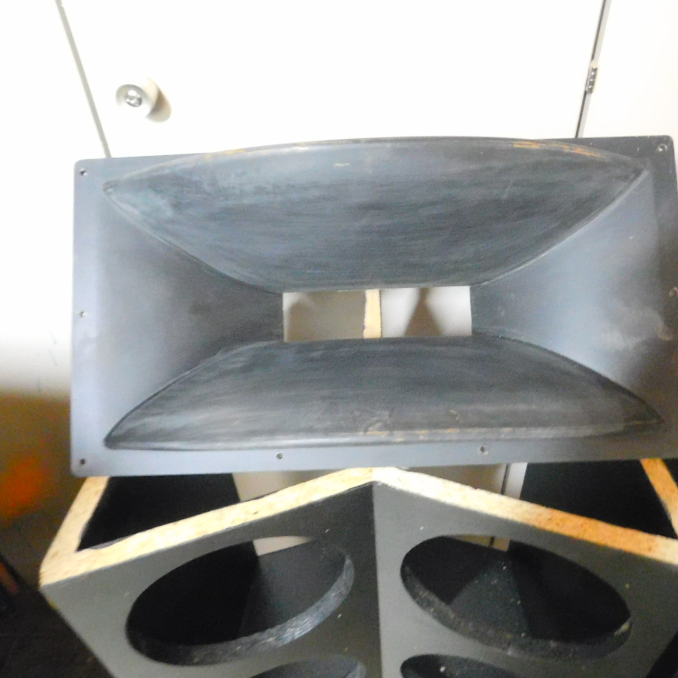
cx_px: 366
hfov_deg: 57.2
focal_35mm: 28
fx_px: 620
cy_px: 334
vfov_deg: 57.3
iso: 1600
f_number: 3
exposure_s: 1/4
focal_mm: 4
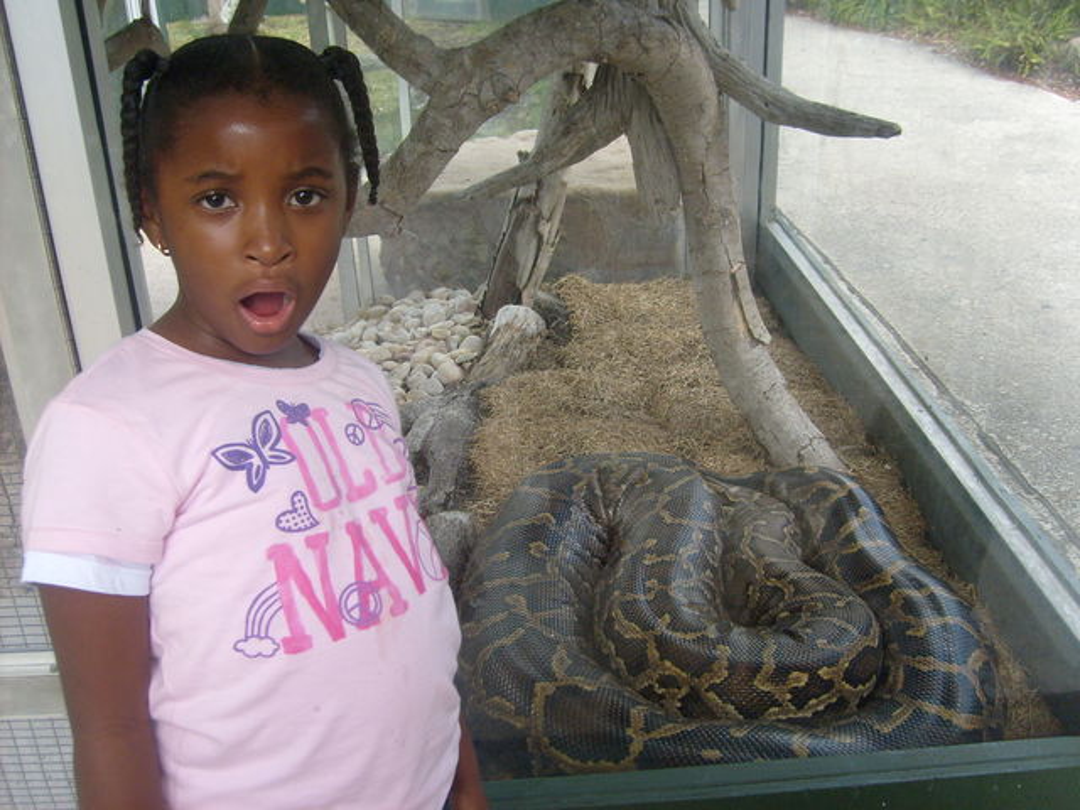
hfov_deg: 52.6
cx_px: 540
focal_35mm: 35
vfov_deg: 40.7
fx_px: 1092
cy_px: 405
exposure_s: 1/180
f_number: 2.8
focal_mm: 5.8
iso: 80
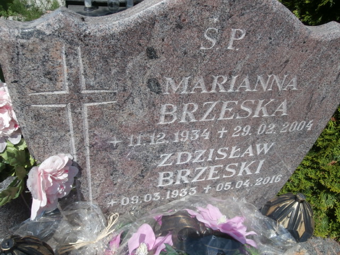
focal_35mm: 30
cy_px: 128
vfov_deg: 46.8
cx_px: 170
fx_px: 295
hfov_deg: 60.0
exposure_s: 1/1000
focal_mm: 5.36
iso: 100
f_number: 3.5
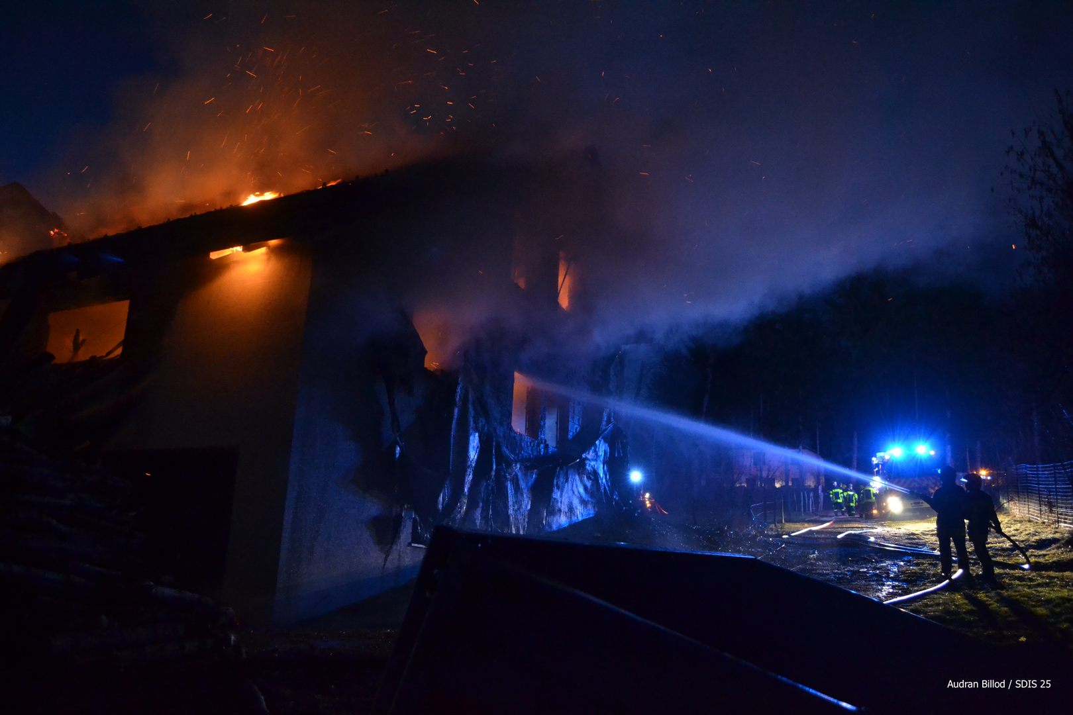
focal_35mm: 27
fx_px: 805
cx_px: 536
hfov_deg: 67.4
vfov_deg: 47.9
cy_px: 358
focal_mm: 18
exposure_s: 1/15
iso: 3200
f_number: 3.5
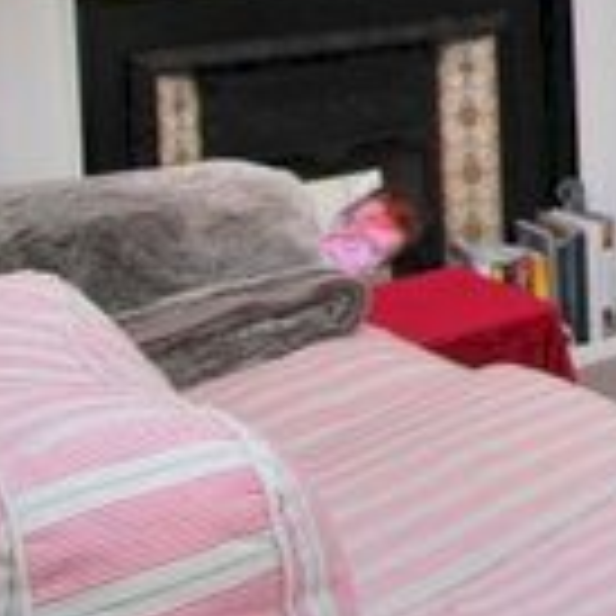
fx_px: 1309
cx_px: 1174
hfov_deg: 18.8
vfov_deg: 23.7
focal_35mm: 65
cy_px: -162
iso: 200
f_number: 4.5
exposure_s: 1/80
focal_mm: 10
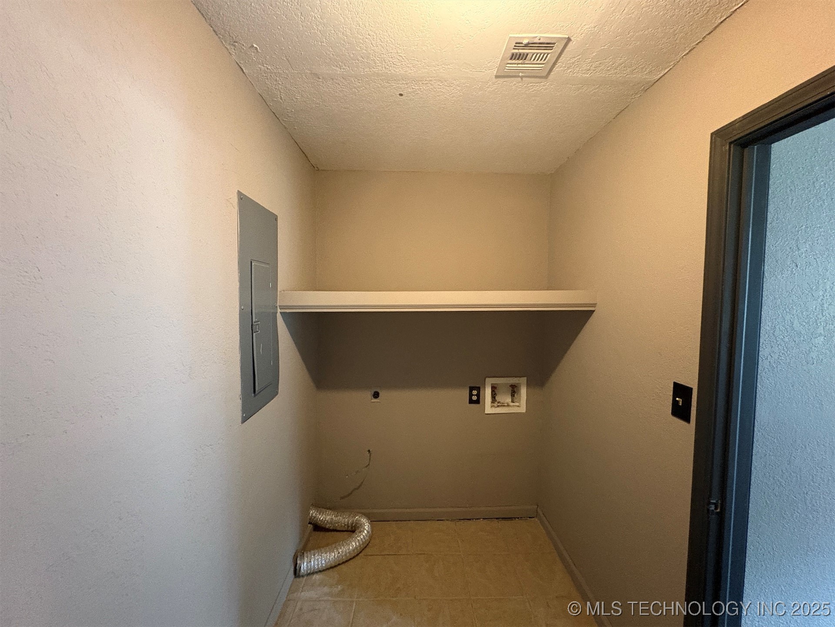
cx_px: 418
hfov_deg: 102.1
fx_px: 338
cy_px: 314
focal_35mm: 14
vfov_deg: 85.7
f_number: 2.2
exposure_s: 1/30
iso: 640
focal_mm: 2.22
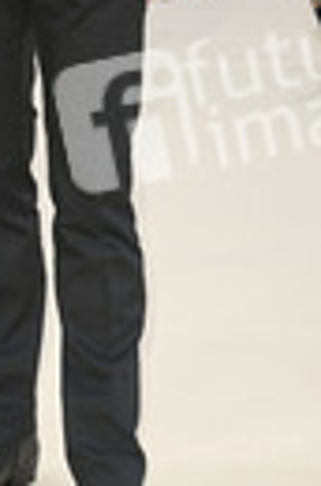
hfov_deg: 6.8
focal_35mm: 200
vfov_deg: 10.2
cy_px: -82
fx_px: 2689
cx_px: -93
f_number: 5.6
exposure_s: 1/250
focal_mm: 65
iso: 500
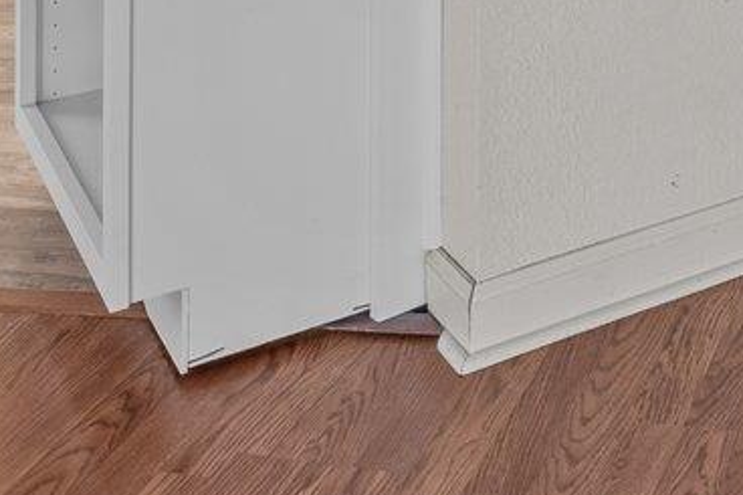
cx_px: 856
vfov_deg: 14.1
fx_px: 1609
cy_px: -553
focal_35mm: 78
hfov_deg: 24.0
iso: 100
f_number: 8
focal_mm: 14
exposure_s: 1/1.67
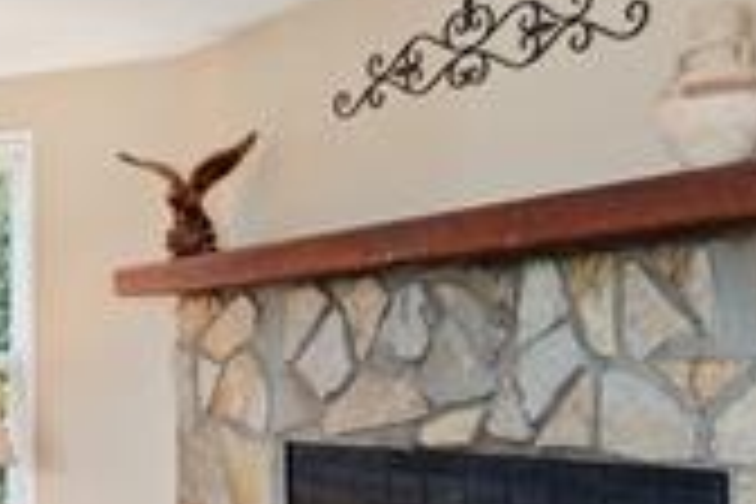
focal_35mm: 61
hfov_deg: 27.6
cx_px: -220
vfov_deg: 22.0
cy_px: 382
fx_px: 1281
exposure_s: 1.3
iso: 100
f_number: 5.6
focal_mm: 16
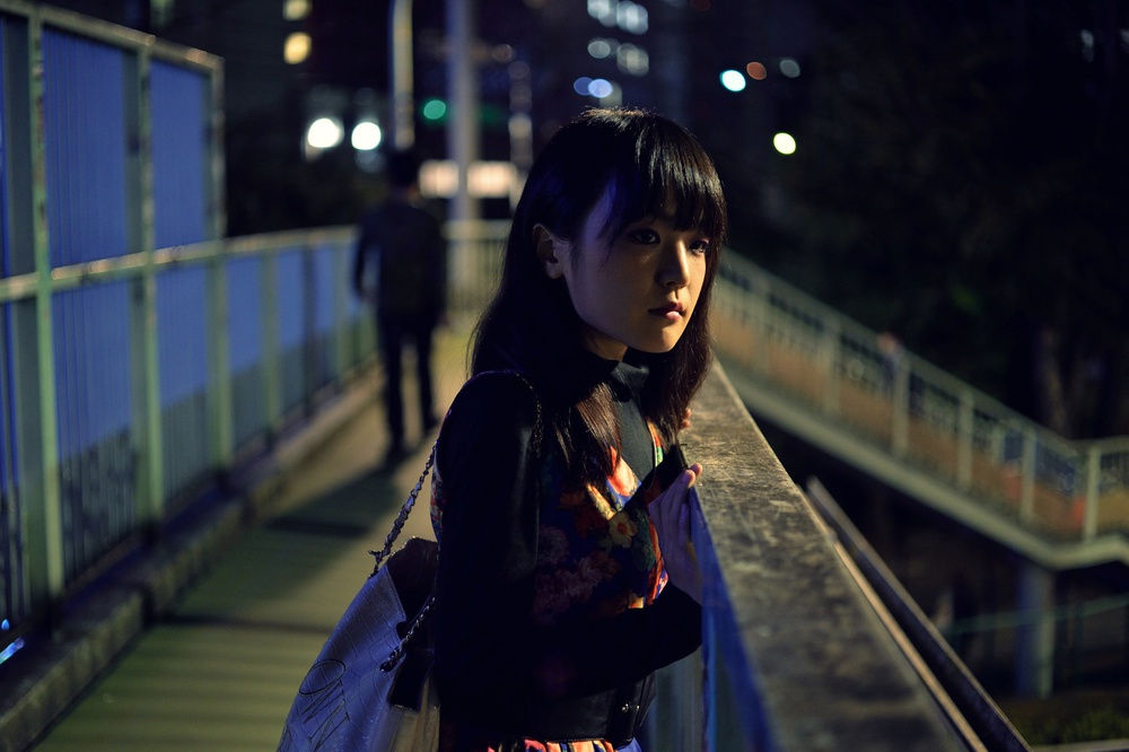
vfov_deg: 27.0
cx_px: 564
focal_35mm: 50
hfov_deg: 39.6
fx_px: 1567
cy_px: 376
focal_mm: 50
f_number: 2
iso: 1600
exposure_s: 1/80
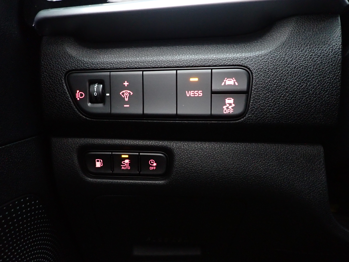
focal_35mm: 25
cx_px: 174
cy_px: 131
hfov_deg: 69.4
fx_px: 252
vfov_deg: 54.9
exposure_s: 1/13
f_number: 2
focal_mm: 4.5
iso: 800
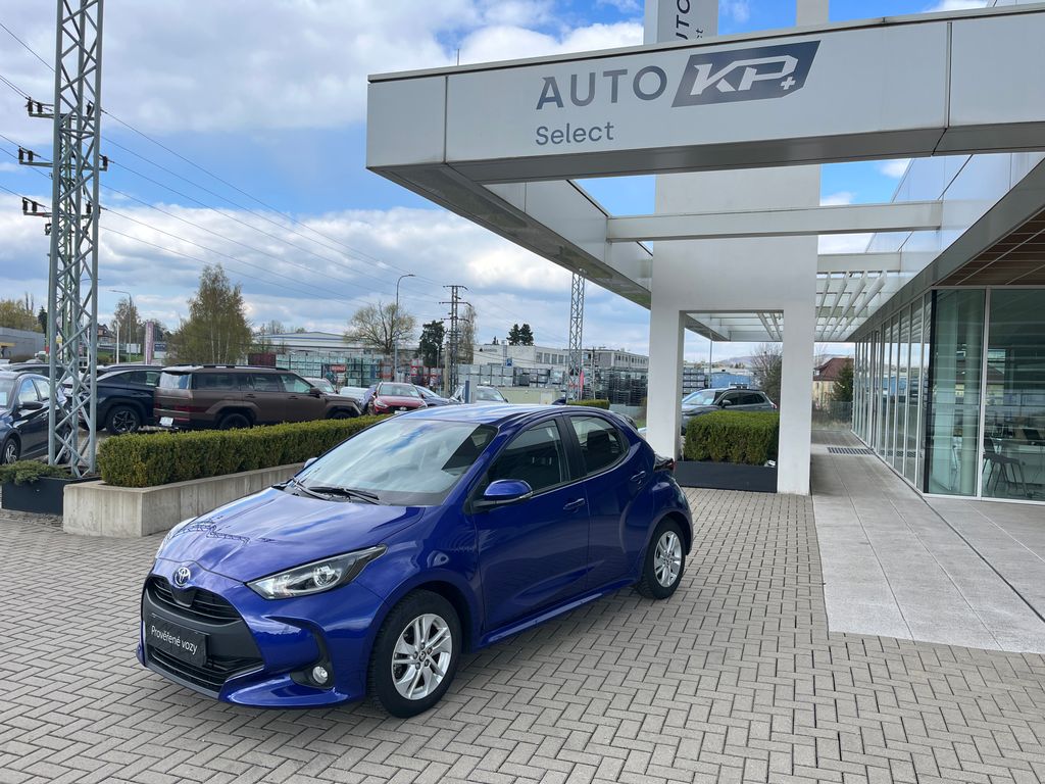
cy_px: 392
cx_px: 522
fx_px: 785
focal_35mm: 26
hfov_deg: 67.3
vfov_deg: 53.1
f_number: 1.6
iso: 50
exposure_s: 1/639
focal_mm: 5.1
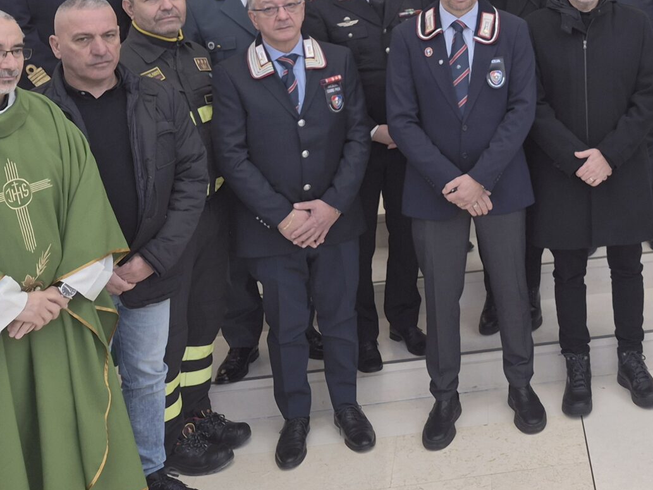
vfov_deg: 24.1
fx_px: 1075
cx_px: 673
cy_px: -43
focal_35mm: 57
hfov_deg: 31.0
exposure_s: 1/100
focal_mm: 5.4
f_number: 1.8
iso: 64
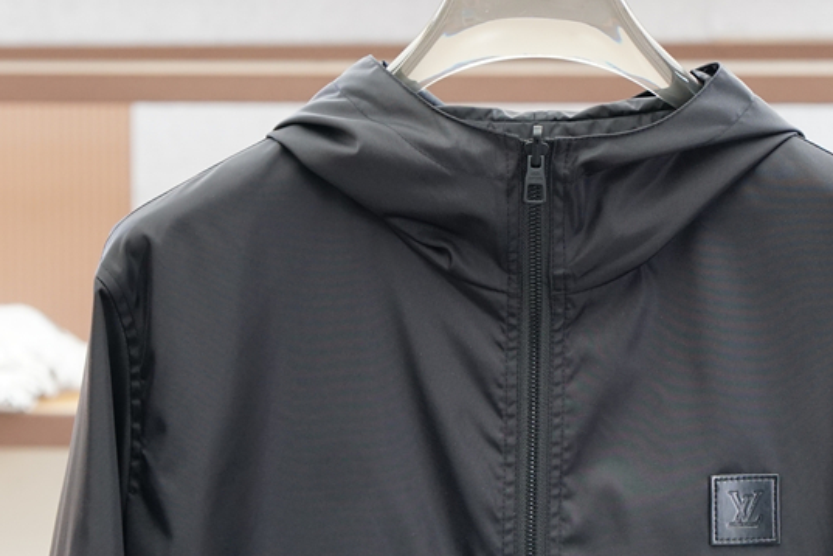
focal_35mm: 157
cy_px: 286
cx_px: 548
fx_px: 3633
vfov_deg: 8.7
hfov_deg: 13.1
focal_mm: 52
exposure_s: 1/125
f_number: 4
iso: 800
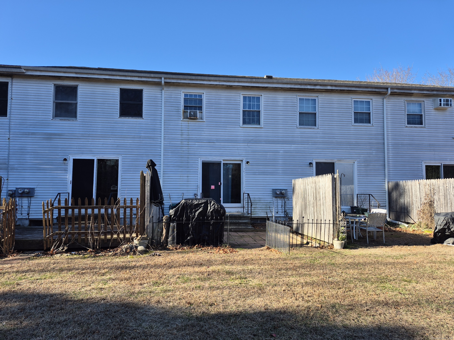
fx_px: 302
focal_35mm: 23
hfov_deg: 73.9
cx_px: 227
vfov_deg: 58.9
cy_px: 170
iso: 25
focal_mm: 5.4
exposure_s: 1/602
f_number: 1.8
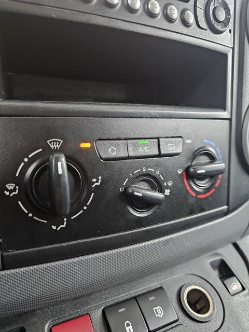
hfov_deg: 58.9
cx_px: 124
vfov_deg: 73.9
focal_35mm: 23
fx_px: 221
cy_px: 166
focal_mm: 6.3
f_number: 1.7
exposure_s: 1/25
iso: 800
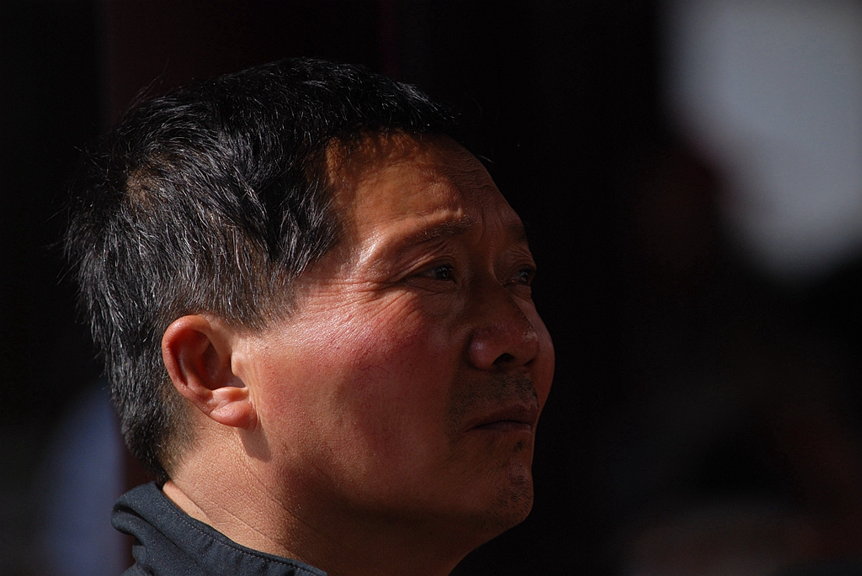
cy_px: 288
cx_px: 431
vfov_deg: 4.4
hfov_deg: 6.5
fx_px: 7550
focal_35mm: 315
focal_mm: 210
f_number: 4
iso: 200
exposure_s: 1/800
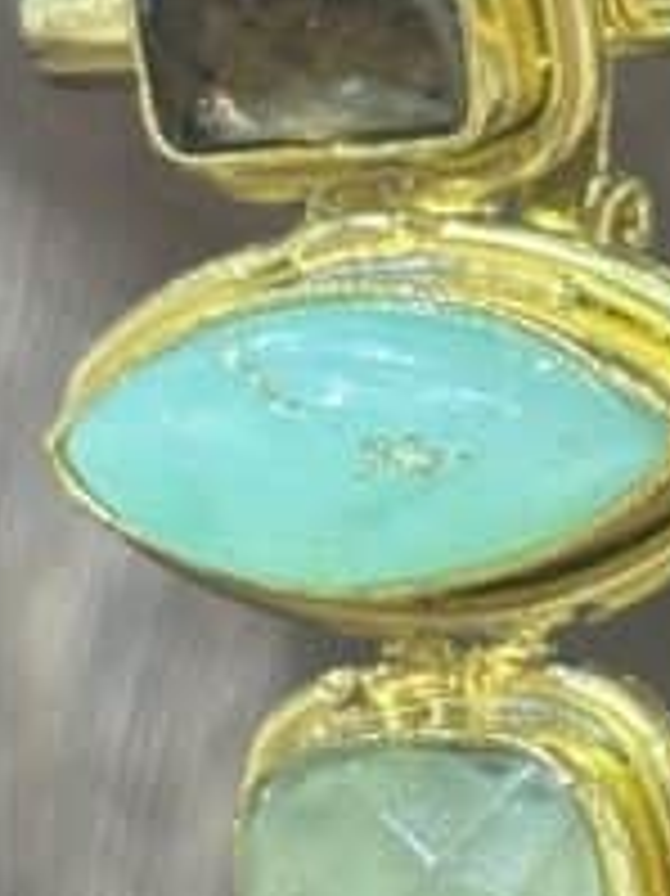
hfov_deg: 5.5
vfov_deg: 7.4
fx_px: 6924
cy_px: 783
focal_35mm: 268
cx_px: 1025
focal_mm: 5.96
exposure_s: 1/50
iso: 40
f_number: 1.6
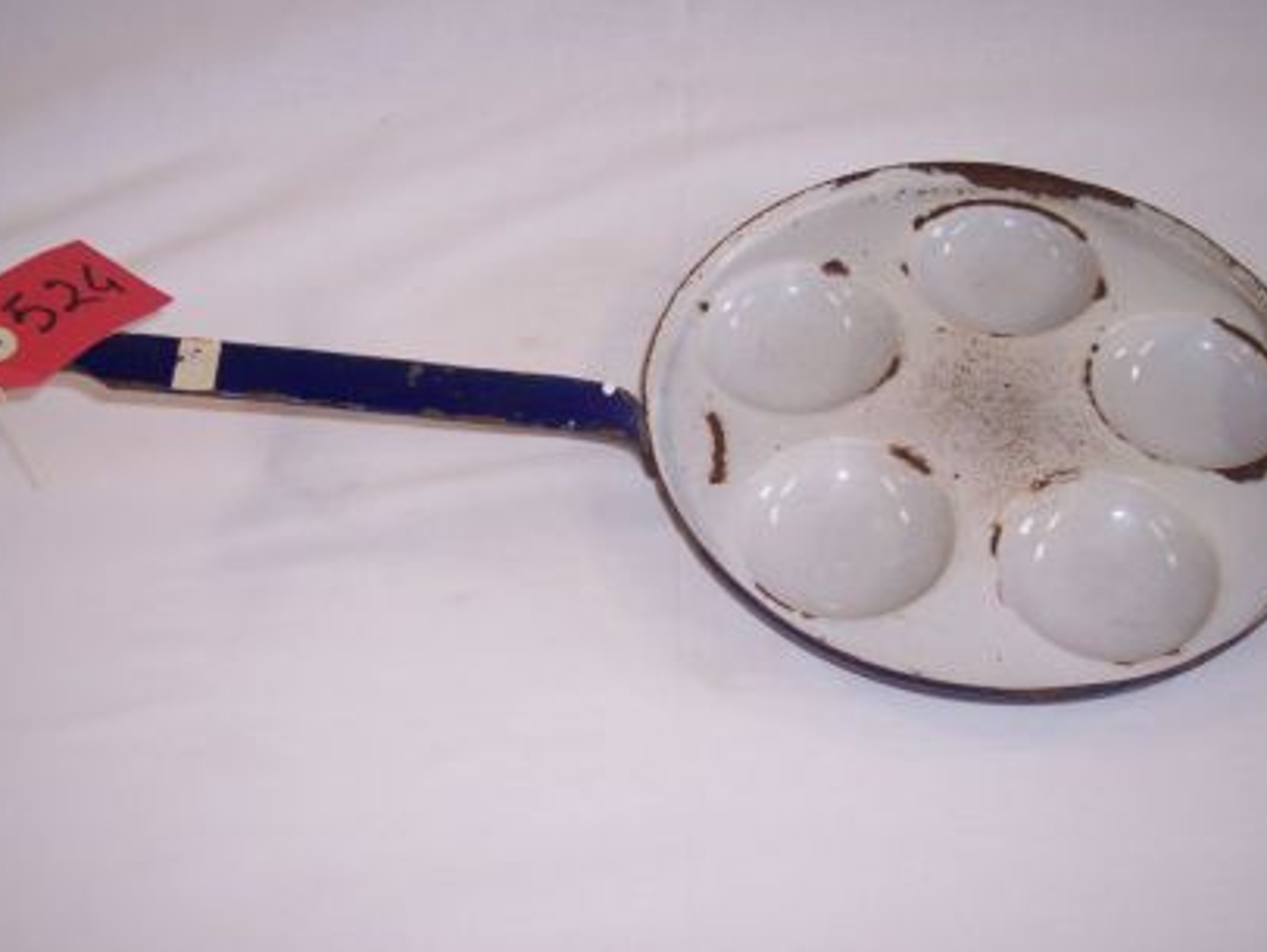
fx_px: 1758
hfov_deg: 39.6
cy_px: 473
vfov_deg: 30.3
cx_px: 637
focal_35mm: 48
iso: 100
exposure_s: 1/60
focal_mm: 8
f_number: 2.8
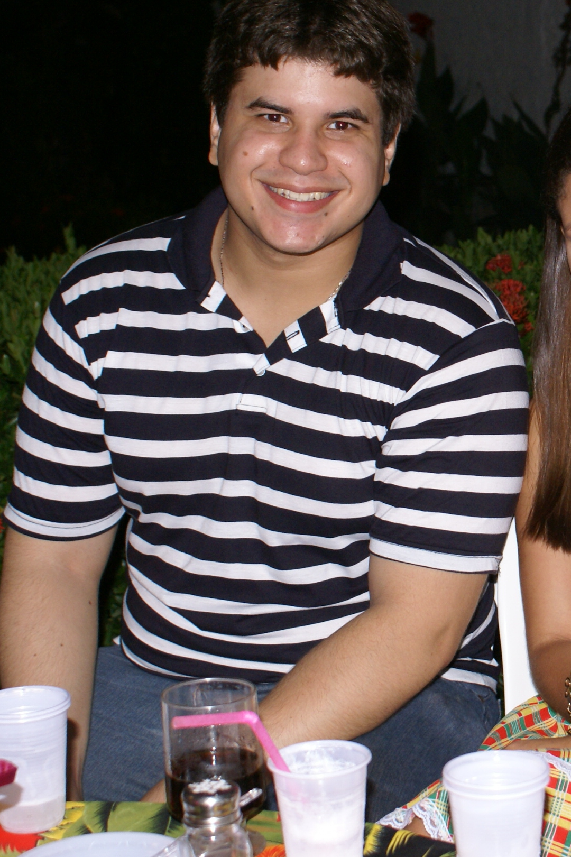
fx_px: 2235
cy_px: 361
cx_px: 645
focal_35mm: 94
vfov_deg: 21.7
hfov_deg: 14.2
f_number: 5.6
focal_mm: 35
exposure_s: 1/60
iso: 400
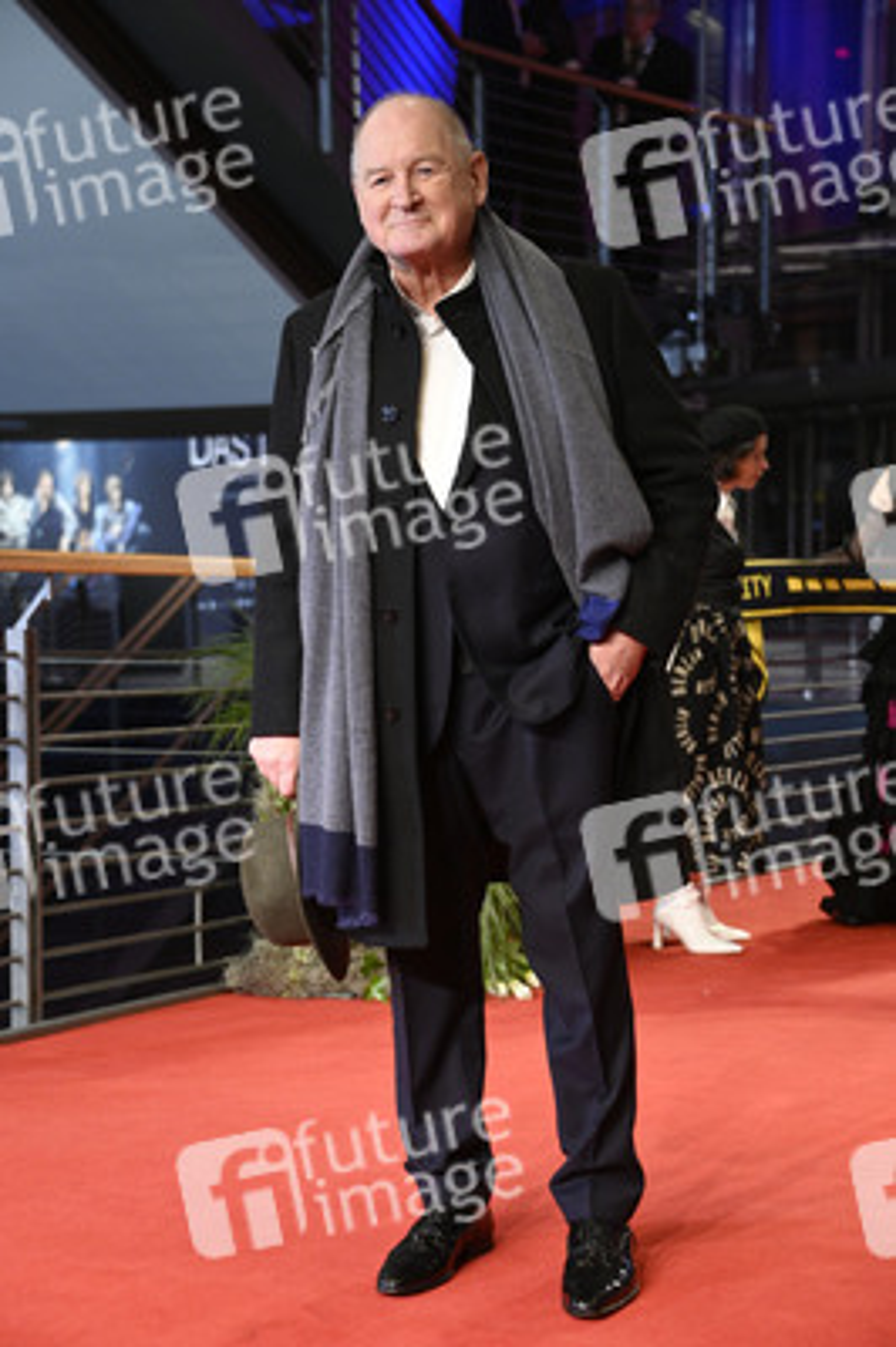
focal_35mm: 70
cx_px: 448
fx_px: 2618
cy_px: 674
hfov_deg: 19.4
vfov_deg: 28.9
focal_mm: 70
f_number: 5
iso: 5000
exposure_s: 1/250
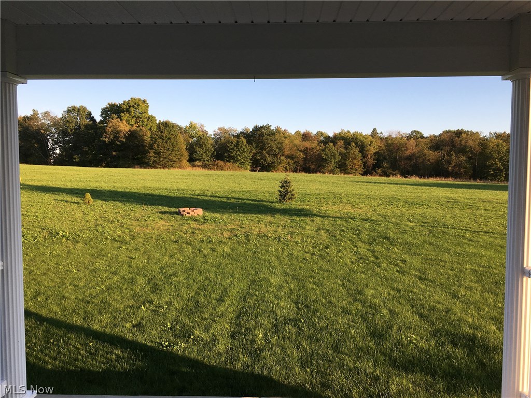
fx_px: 445
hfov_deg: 61.7
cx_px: 266
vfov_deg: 48.2
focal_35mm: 29
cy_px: 199
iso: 25
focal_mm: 4.15
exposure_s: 1/499
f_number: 2.2
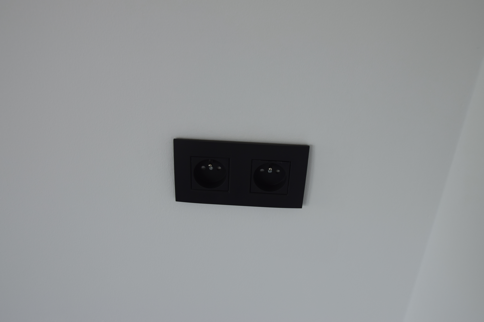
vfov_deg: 40.0
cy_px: 161
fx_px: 444
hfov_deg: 57.2
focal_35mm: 33
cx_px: 242
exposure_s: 1/125
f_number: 5.6
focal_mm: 22
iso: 400
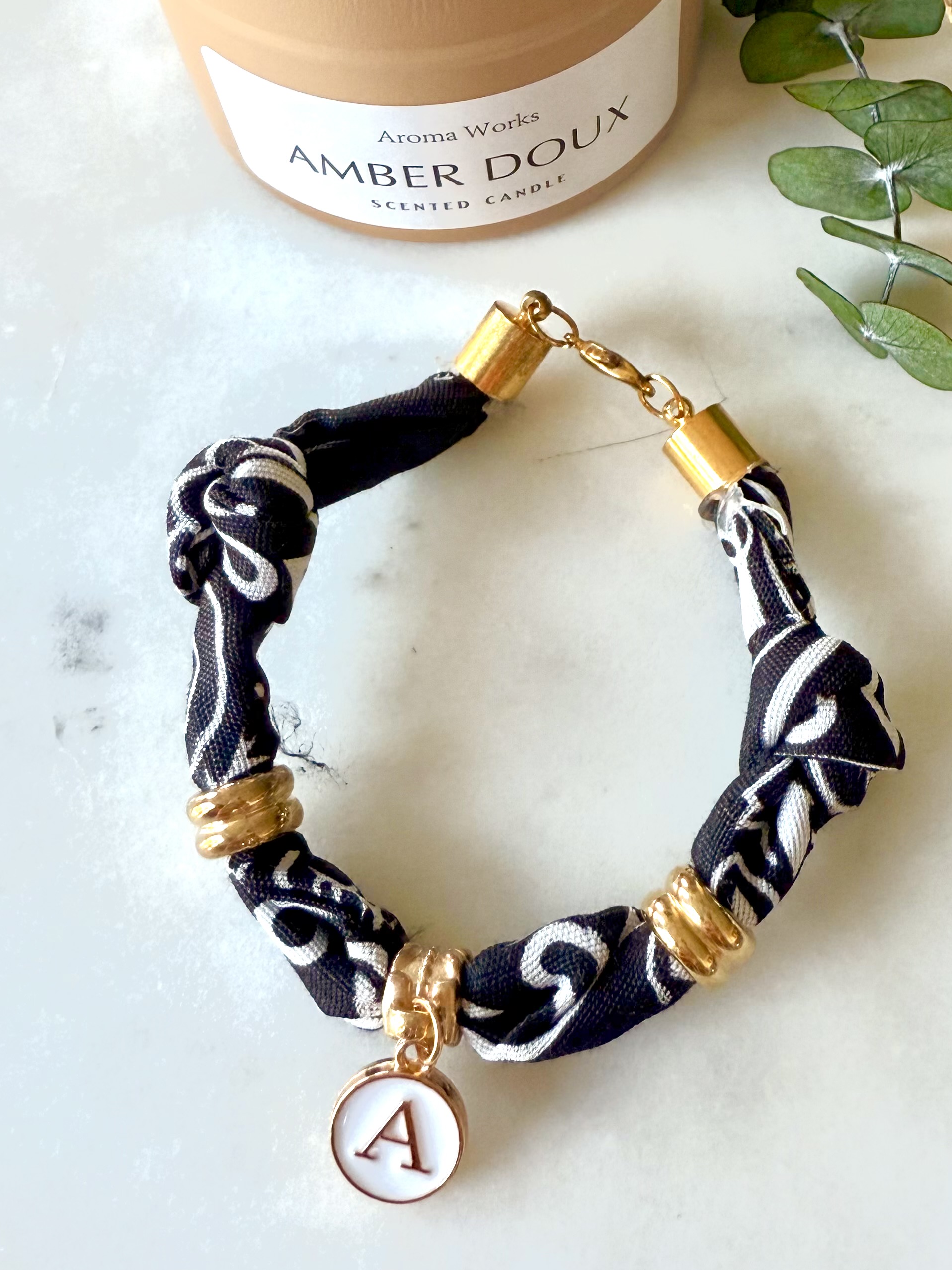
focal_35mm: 38
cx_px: 617
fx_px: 1394
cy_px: 479
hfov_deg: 37.4
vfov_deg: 48.5
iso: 200
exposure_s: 1/99
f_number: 2.2
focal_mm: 2.22
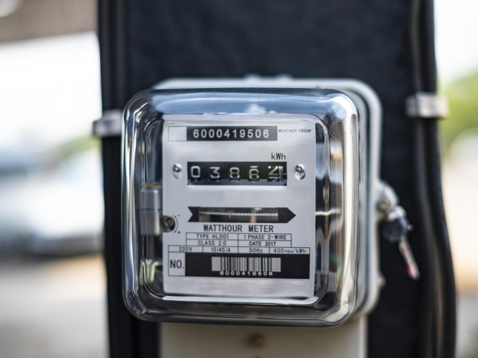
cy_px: 180
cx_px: 245
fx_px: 801
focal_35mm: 58
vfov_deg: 25.2
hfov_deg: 33.2
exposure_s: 1/2000
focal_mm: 35
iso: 200
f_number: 2
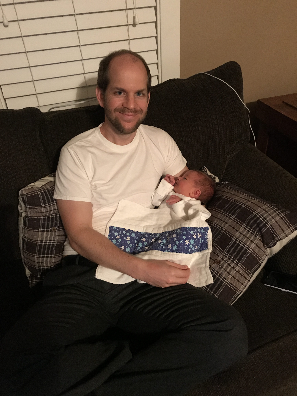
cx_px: 148
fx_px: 320
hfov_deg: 49.7
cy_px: 198
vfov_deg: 63.4
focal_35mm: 28
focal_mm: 3.99
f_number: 1.8
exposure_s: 1/4
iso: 100
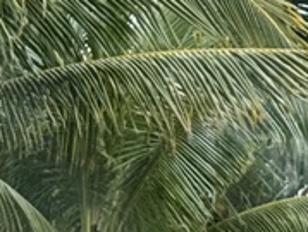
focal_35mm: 274
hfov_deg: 7.1
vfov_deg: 5.4
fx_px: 2443
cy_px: 363
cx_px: -151
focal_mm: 6.76
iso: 100
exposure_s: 1/1085
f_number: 1.78
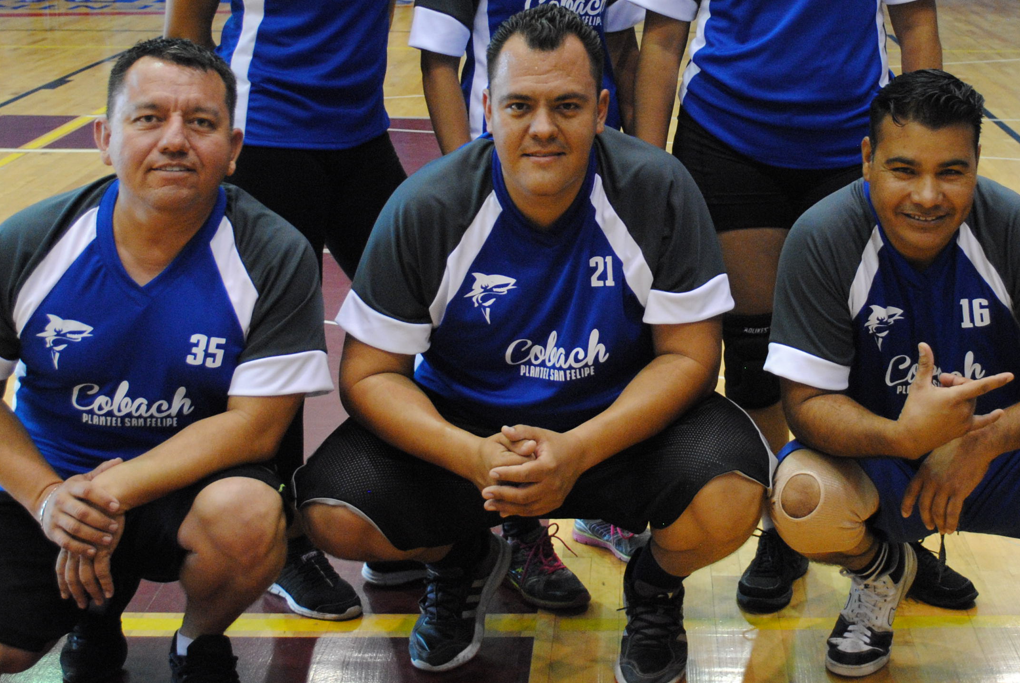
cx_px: 689
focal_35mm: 65
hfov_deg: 30.7
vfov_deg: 20.9
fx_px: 1844
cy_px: 190
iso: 800
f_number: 4
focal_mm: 24
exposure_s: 1/20
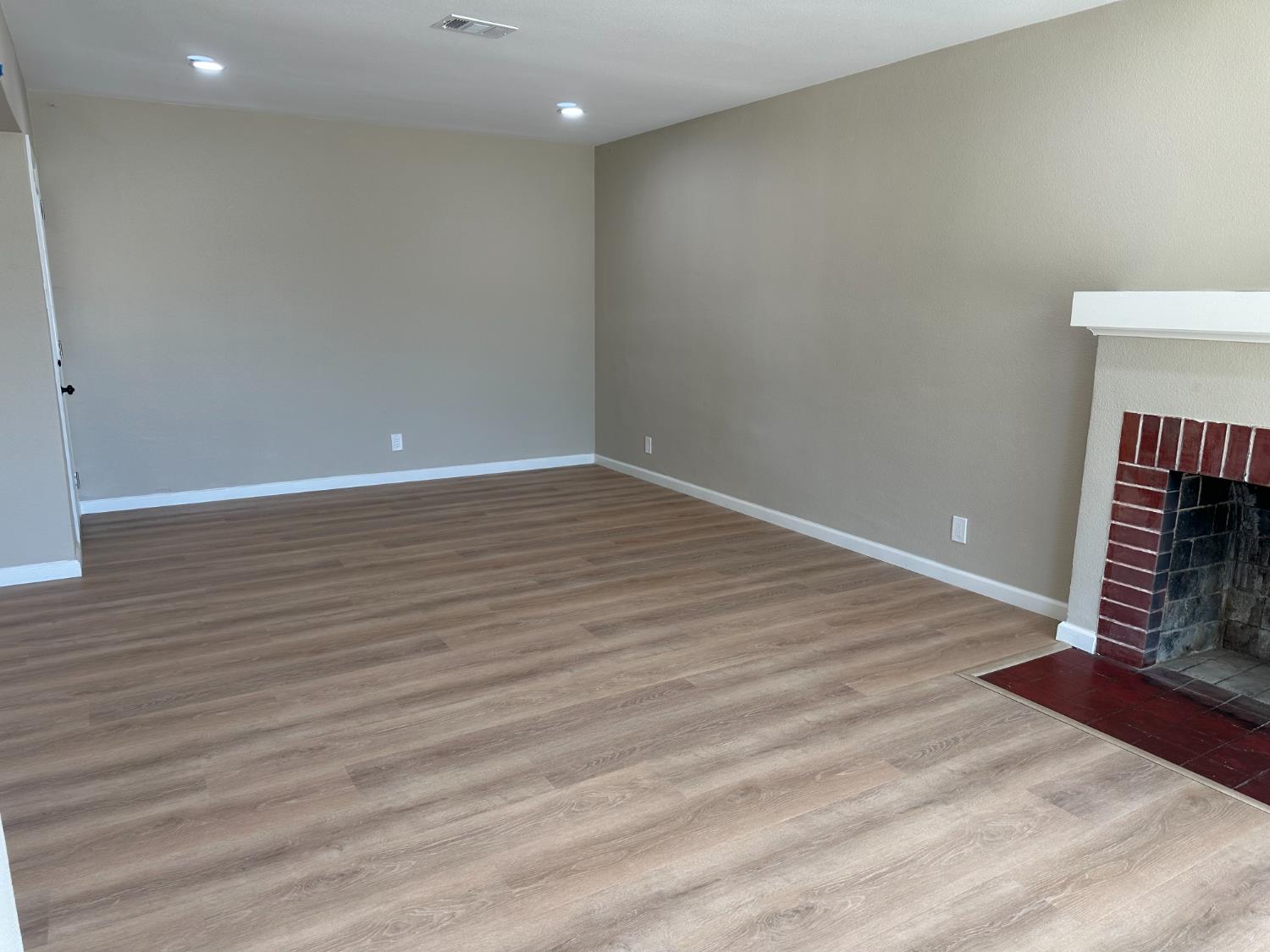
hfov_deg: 71.6
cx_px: 635
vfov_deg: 56.8
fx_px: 881
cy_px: 476
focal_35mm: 24
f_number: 1.78
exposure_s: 1/120
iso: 80
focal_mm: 6.86
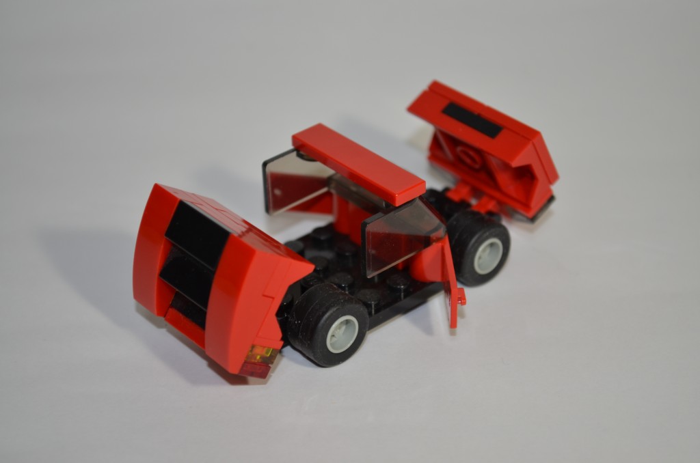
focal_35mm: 82
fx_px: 1601
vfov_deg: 16.5
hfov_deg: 24.7
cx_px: 350
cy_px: 232
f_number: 5.6
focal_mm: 55
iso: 200
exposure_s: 1/30
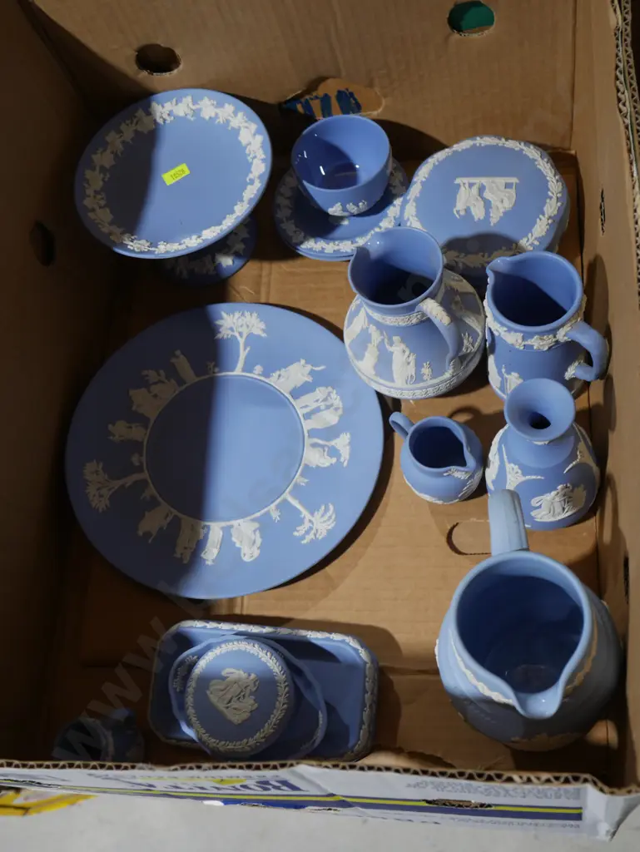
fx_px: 985
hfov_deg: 36.0
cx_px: 320
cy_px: 426
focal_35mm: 40
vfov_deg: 46.8
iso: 400
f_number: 4.4
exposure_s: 1/60
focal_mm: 20
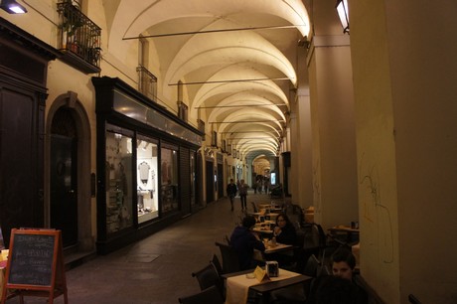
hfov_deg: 67.4
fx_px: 342
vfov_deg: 47.9
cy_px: 152
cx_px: 228
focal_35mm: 27
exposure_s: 1/80
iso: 1600
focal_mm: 18
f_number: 3.5
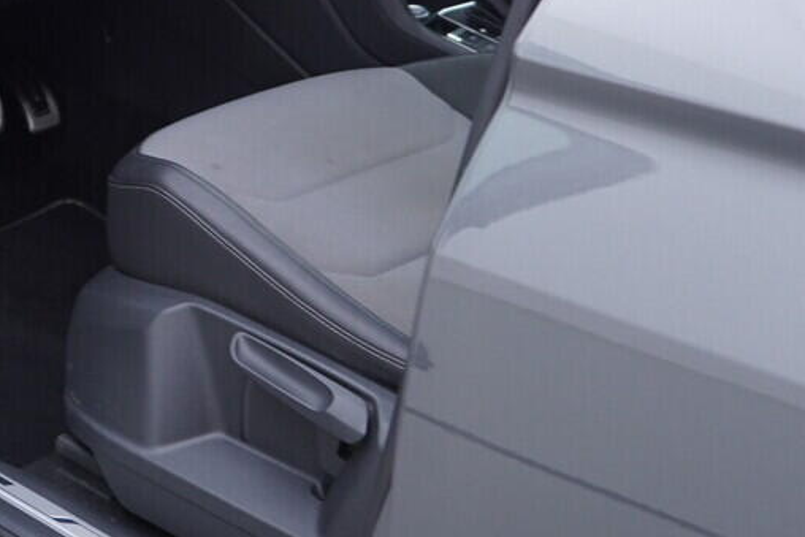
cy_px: -59
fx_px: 2281
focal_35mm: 102
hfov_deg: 19.0
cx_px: -130
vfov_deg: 13.2
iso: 125
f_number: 3.2
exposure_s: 1/50
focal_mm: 24
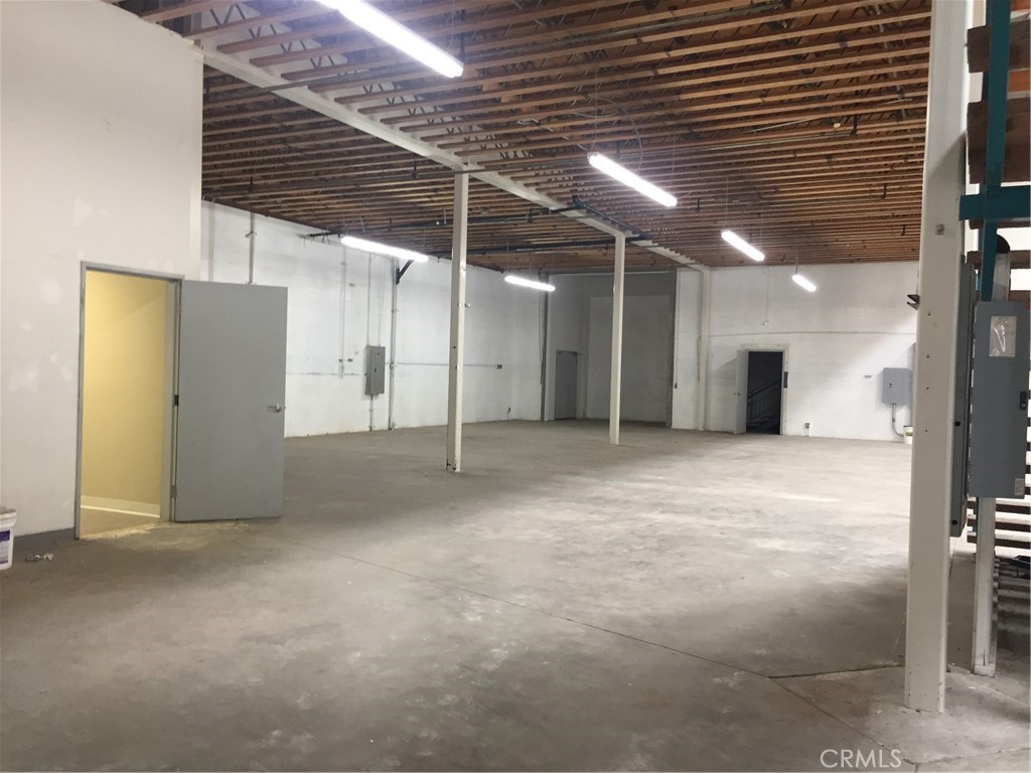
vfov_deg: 48.2
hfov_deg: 61.7
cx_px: 516
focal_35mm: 29
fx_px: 864
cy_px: 386
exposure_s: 1/30
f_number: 2.2
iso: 80
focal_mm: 4.15
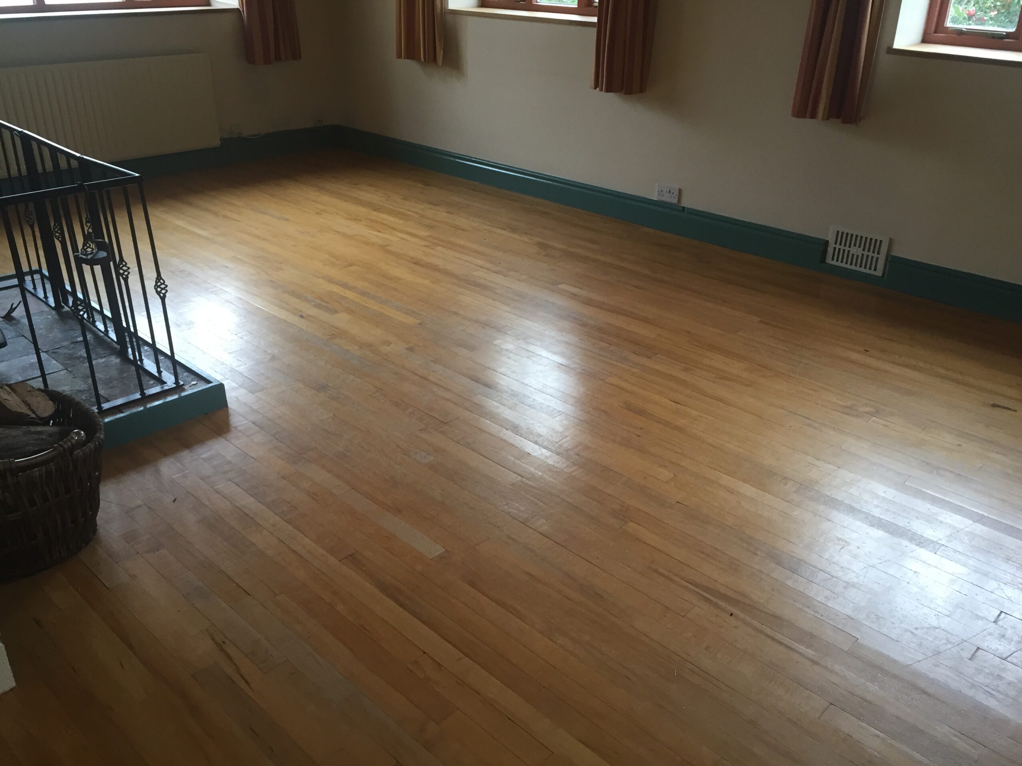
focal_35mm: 29
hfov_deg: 61.7
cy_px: 383
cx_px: 511
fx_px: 856
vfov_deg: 48.2
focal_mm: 4.15
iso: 40
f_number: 2.2
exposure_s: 1/30
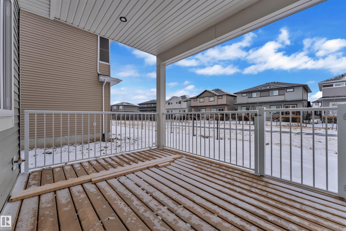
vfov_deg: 81.2
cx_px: 173
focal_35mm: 14
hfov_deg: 104.3
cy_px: 116
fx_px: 135
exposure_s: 1/200
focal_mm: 14
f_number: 7.1
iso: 200
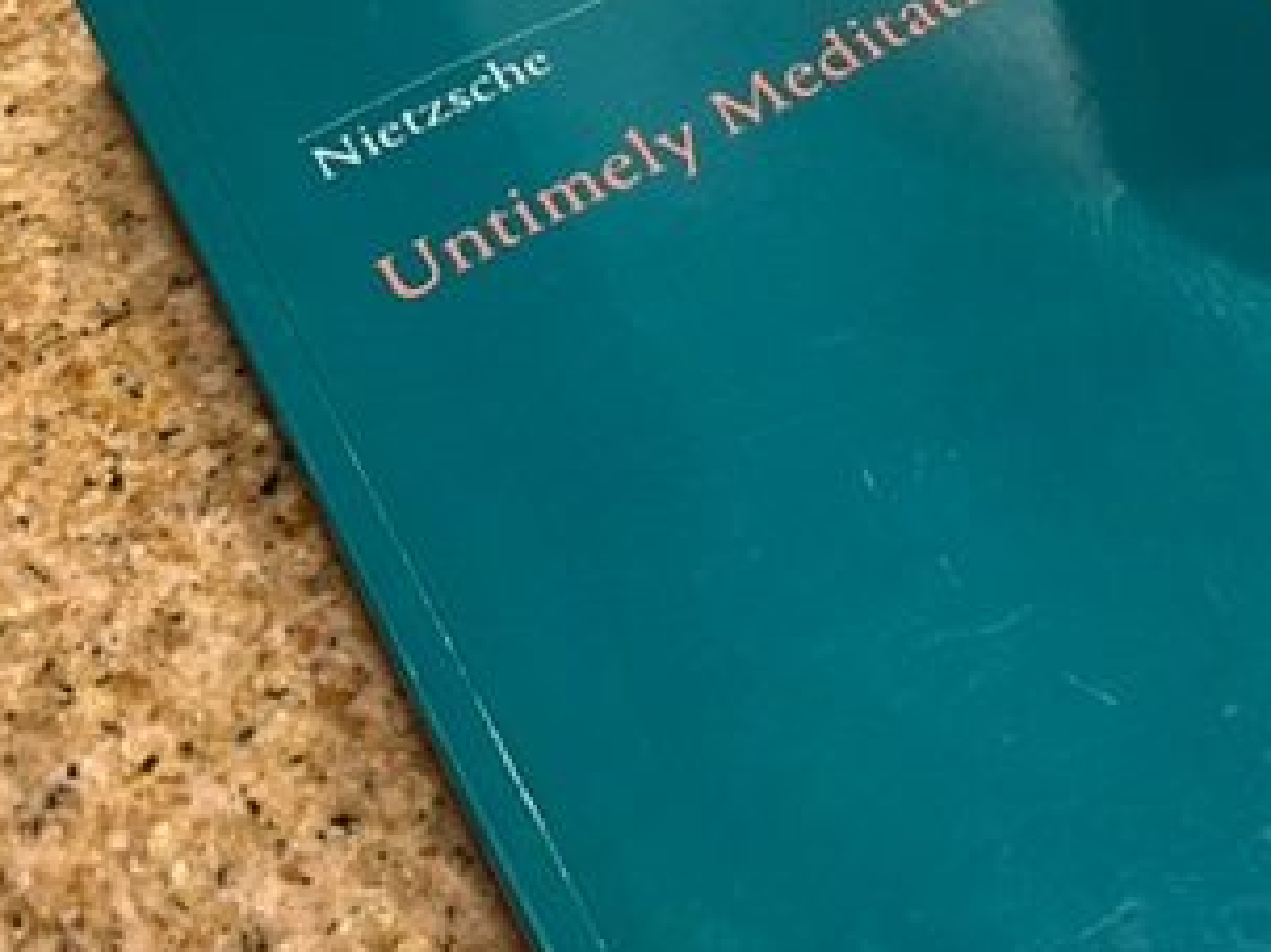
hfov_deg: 34.4
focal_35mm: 55
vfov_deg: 26.0
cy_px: 168
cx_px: 902
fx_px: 2019
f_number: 1.5
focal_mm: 5.7
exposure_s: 1/60
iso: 250
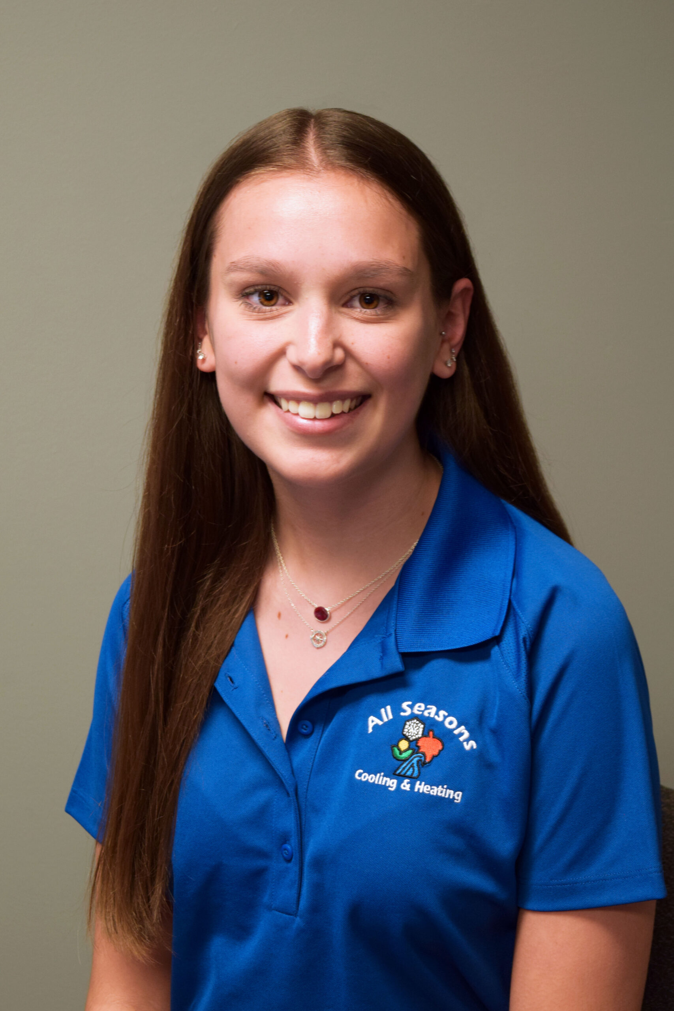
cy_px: 506
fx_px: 2316
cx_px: 337
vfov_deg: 24.6
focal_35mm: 82
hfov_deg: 16.6
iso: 900
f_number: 5.6
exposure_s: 1/30
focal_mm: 55
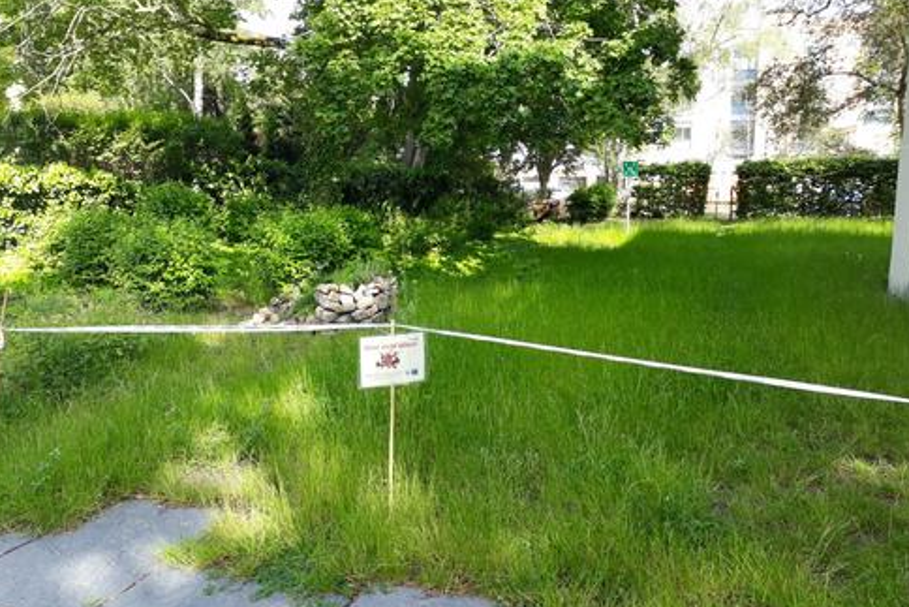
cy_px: 273
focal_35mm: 29
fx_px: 732
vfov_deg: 44.9
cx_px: 454
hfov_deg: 63.6
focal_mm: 3.6
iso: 40
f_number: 1.9
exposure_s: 1/216
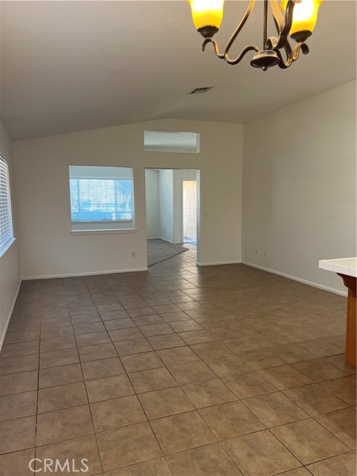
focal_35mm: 26
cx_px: 178
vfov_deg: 67.3
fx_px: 358
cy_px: 238
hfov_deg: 53.1
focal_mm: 5.7
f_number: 1.5
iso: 64
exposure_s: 1/60
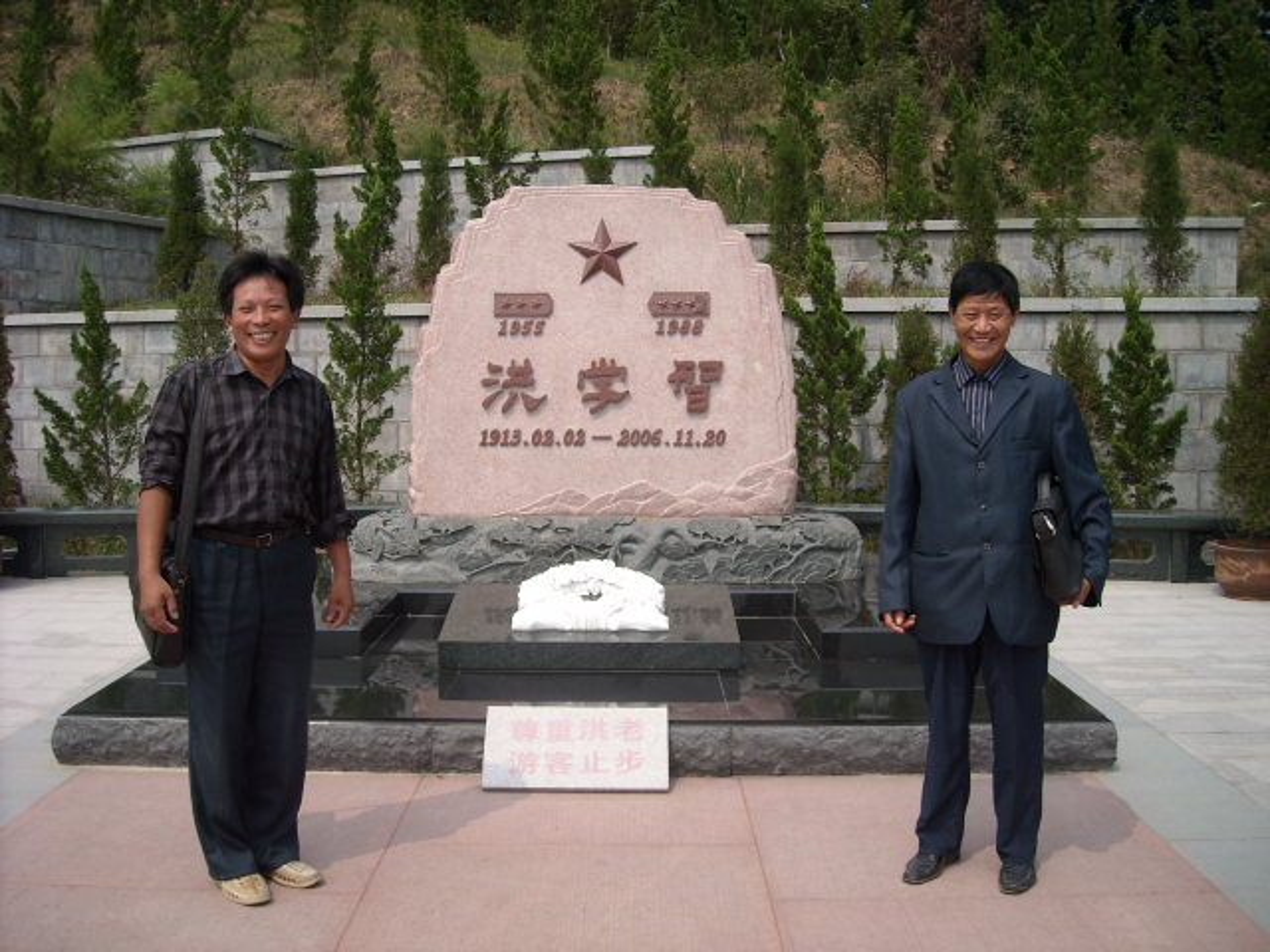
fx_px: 1284
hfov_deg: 52.6
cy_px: 476
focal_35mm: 35
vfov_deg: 40.7
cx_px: 635
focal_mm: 5.7
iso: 64
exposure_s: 1/309
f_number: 5.6
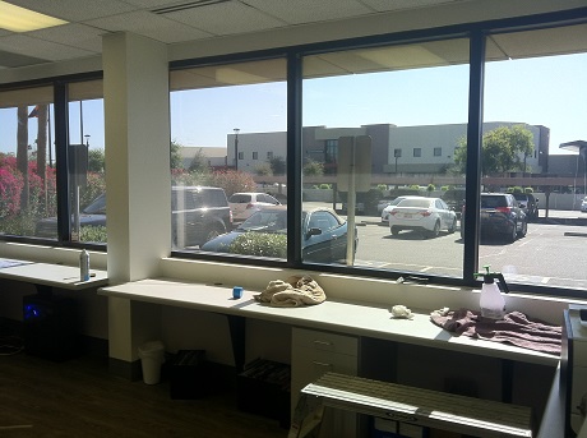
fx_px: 592
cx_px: 294
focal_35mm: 35
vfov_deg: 40.6
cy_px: 219
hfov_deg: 52.7
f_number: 2.8
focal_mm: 3.85
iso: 80
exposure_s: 1/120
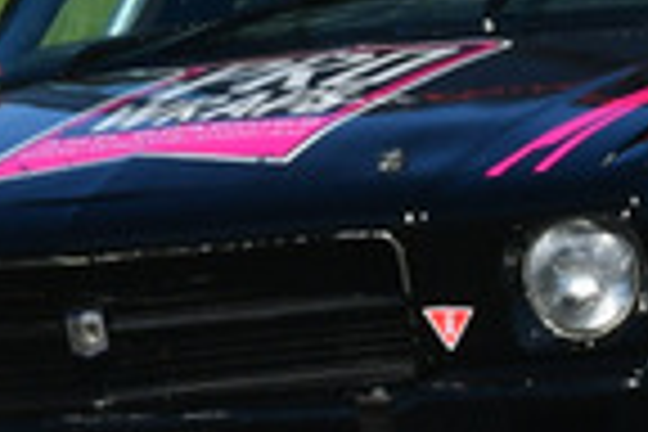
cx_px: 828
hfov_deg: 0.7
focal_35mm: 2909
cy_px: -90
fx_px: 52358
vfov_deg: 0.5
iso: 400
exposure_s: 1/640
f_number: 13
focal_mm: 350
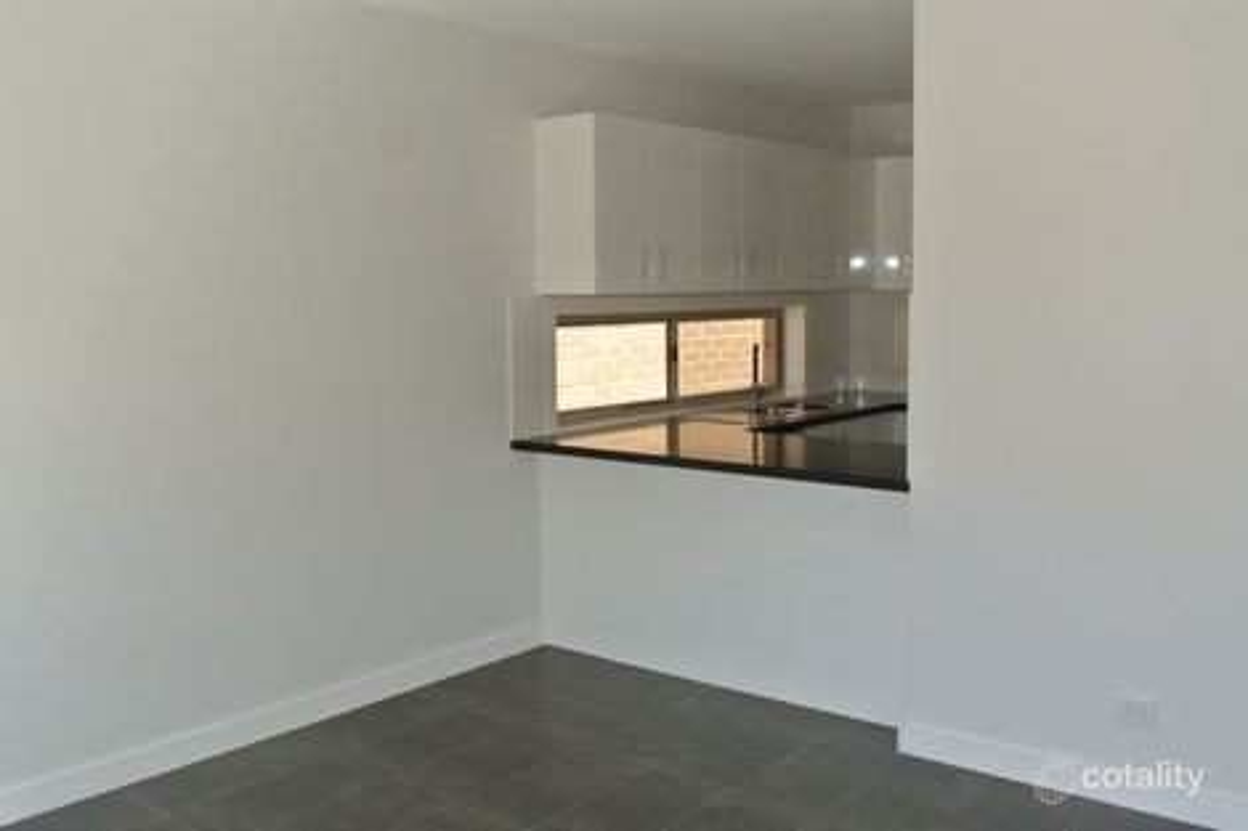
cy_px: 416
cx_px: 624
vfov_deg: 37.8
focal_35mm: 35
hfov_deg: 54.5
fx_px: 1213
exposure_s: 1/125
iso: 640
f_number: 4
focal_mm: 13.1
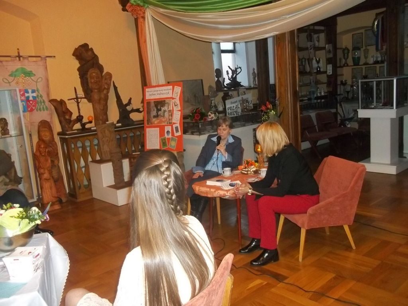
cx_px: 204
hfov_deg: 56.8
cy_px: 153
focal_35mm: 32
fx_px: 377
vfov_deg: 44.2
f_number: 2.9
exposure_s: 1/30
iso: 400
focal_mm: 5.7
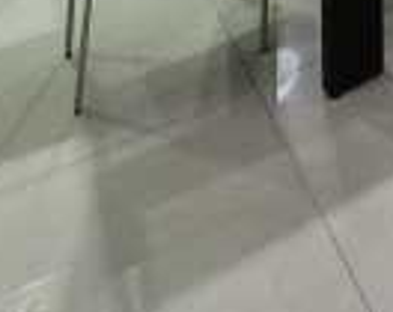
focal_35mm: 59
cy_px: -363
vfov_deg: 16.7
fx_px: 685
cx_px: 606
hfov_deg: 24.2
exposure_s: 1/50
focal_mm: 1.74
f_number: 2.2
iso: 160
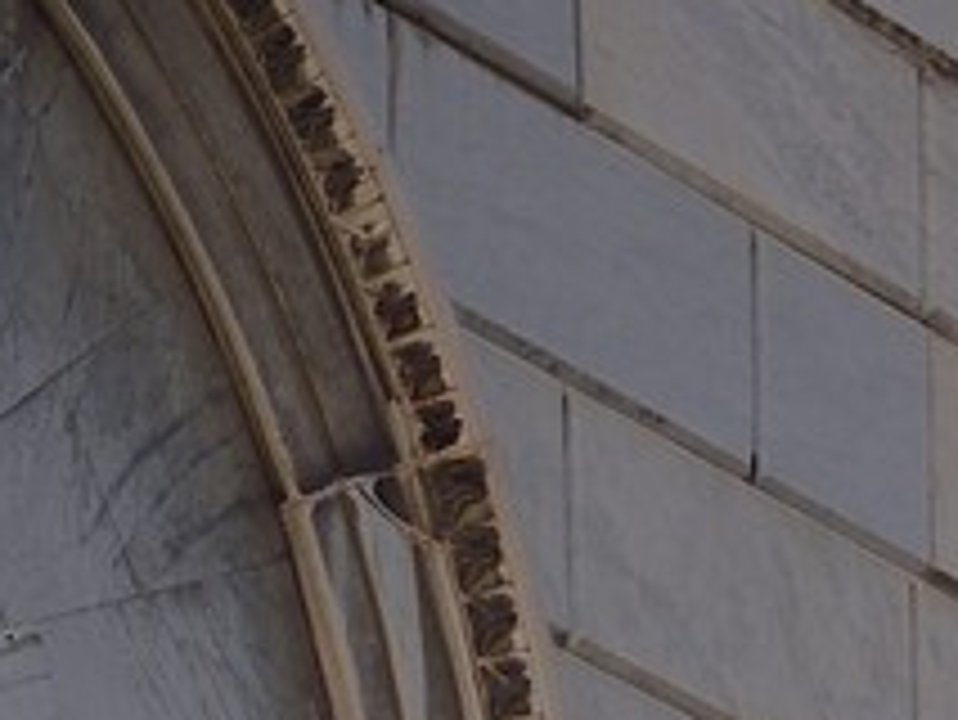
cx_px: 9
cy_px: 2624
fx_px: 9581
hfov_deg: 5.7
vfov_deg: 4.1
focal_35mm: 346
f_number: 11
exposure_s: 1/250
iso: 200
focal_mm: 48
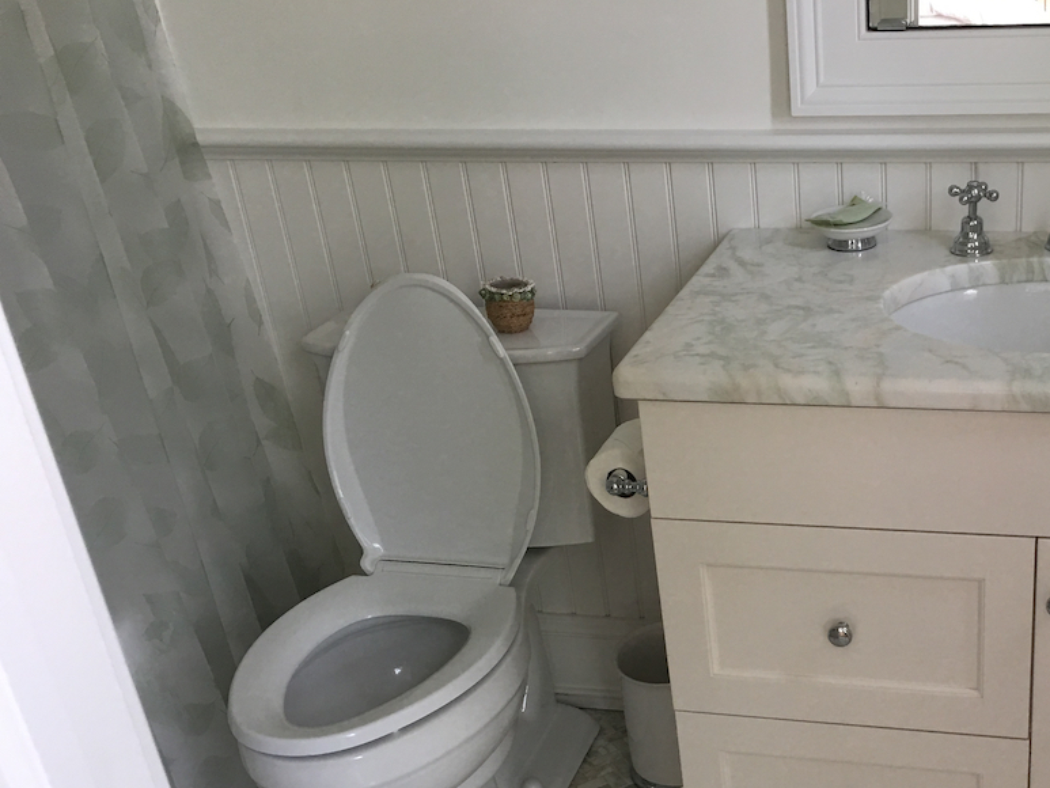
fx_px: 1365
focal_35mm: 45
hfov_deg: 40.6
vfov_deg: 31.6
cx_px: 814
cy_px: 598
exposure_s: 1/15
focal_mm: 4.15
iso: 32
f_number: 2.2
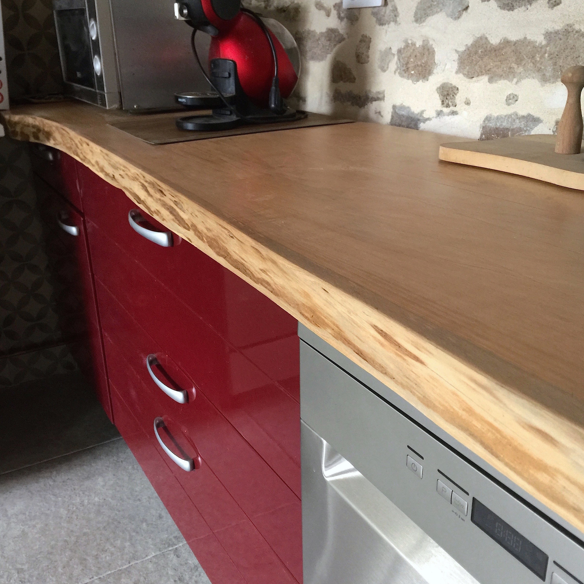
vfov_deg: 47.2
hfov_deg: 47.2
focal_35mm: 35
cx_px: 297
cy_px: 314
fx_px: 668
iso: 100
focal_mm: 4.15
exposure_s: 1/17
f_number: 2.2
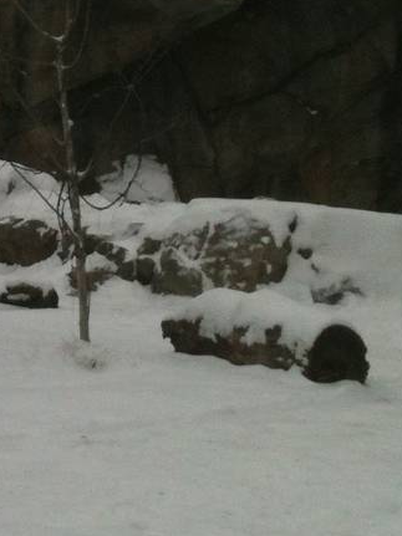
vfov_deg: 15.1
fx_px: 2014
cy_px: 160
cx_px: -187
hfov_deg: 11.0
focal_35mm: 130
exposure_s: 1/839
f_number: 2.8
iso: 64
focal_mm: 3.85
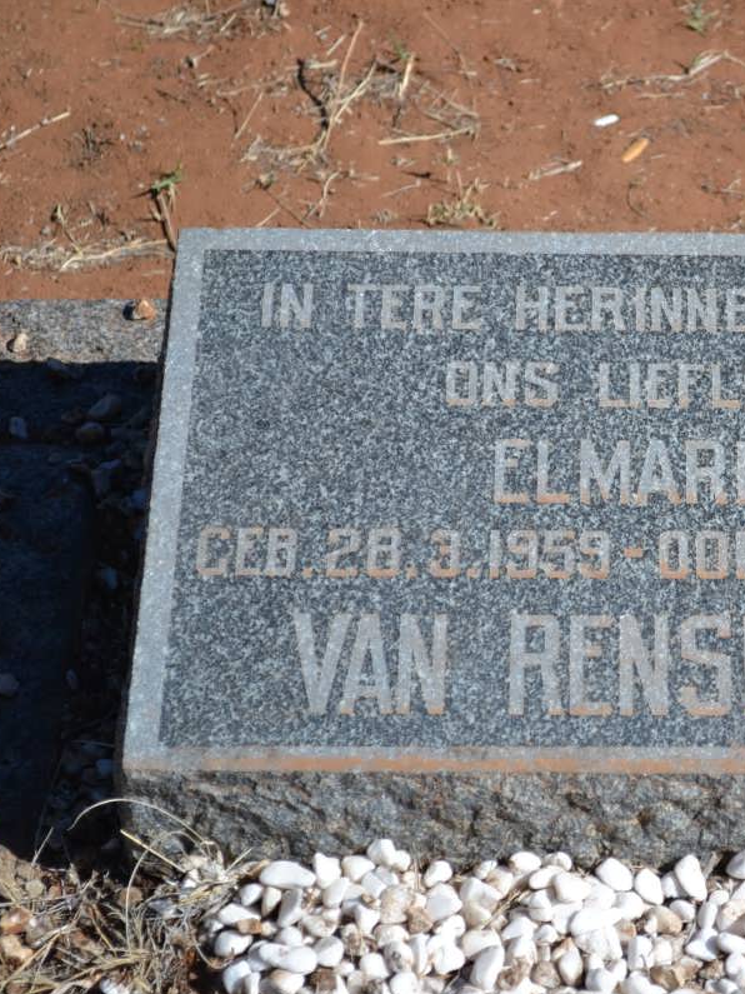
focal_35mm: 120
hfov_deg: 12.3
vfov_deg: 16.5
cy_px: 499
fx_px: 3437
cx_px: 711
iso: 110
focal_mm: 55
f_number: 5.6
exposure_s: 1/125
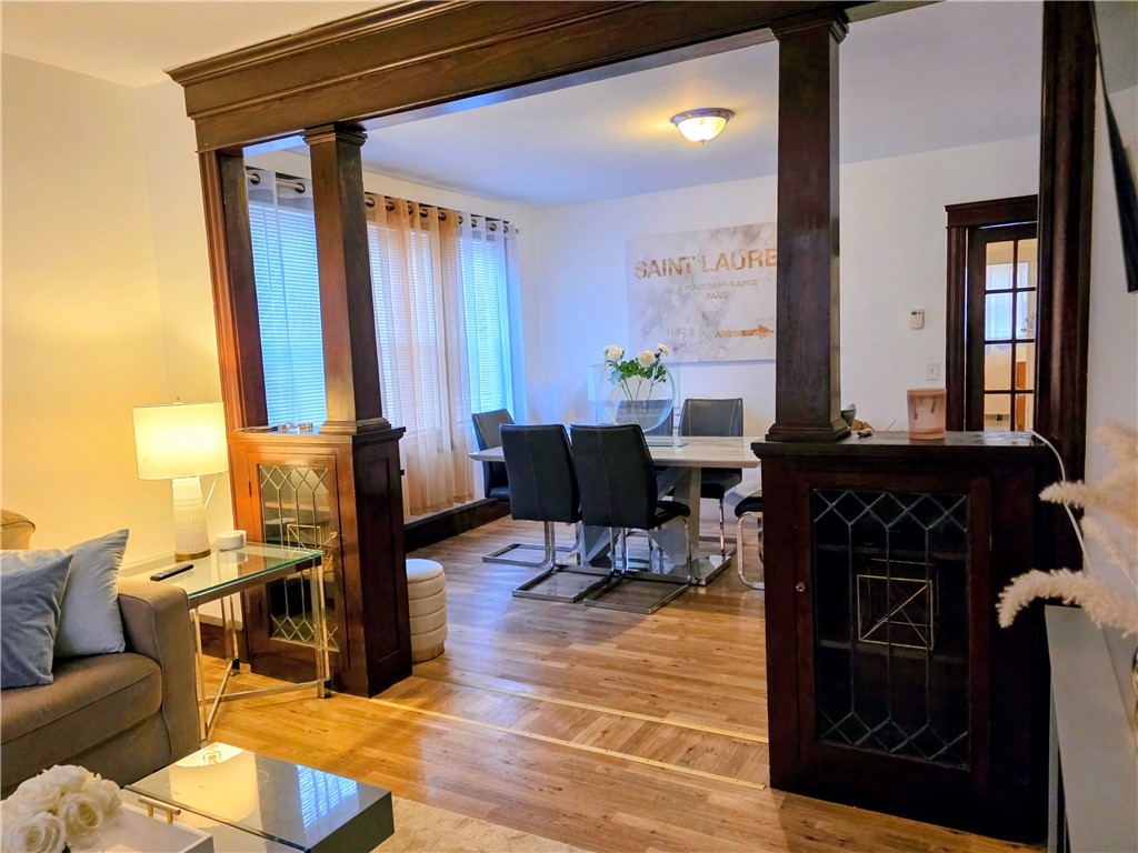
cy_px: 426
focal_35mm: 23
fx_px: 756
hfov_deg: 73.9
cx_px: 569
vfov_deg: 58.9
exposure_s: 1/120
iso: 640
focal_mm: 6.3
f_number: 1.7
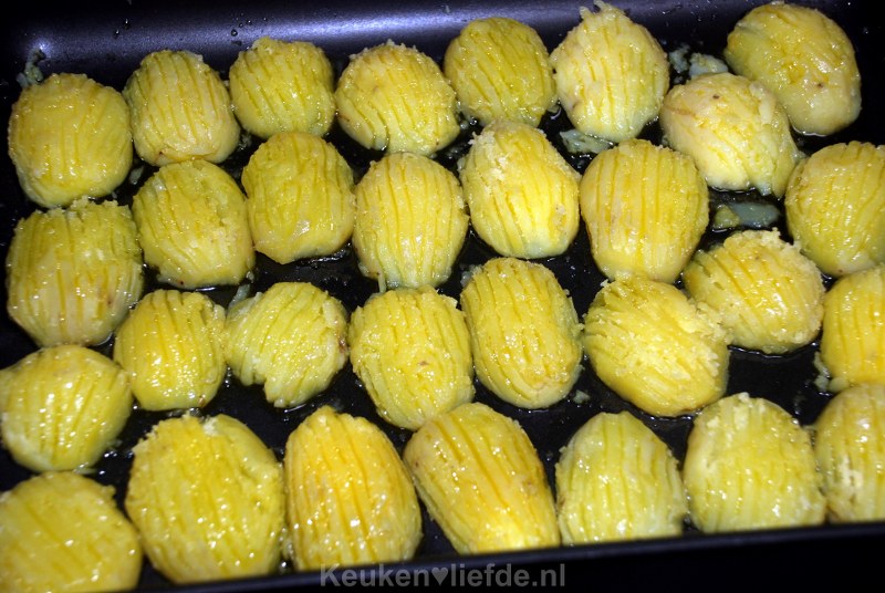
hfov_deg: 33.4
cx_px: 442
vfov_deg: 22.7
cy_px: 296
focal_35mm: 60
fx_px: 1477
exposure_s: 1/60
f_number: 4.5
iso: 200
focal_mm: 40
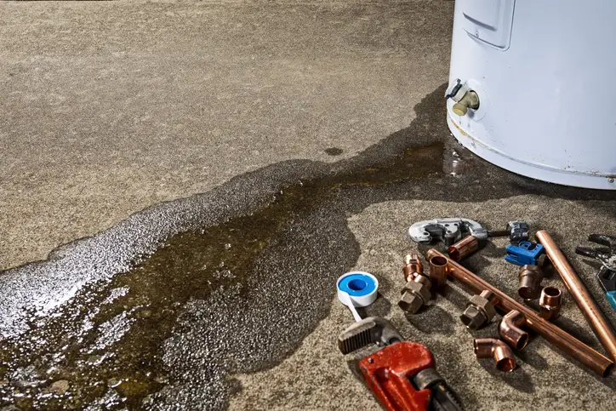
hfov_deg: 42.3
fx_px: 796
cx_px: 308
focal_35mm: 46
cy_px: 206
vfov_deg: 29.0
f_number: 5.6
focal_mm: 31
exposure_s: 1/125
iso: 100
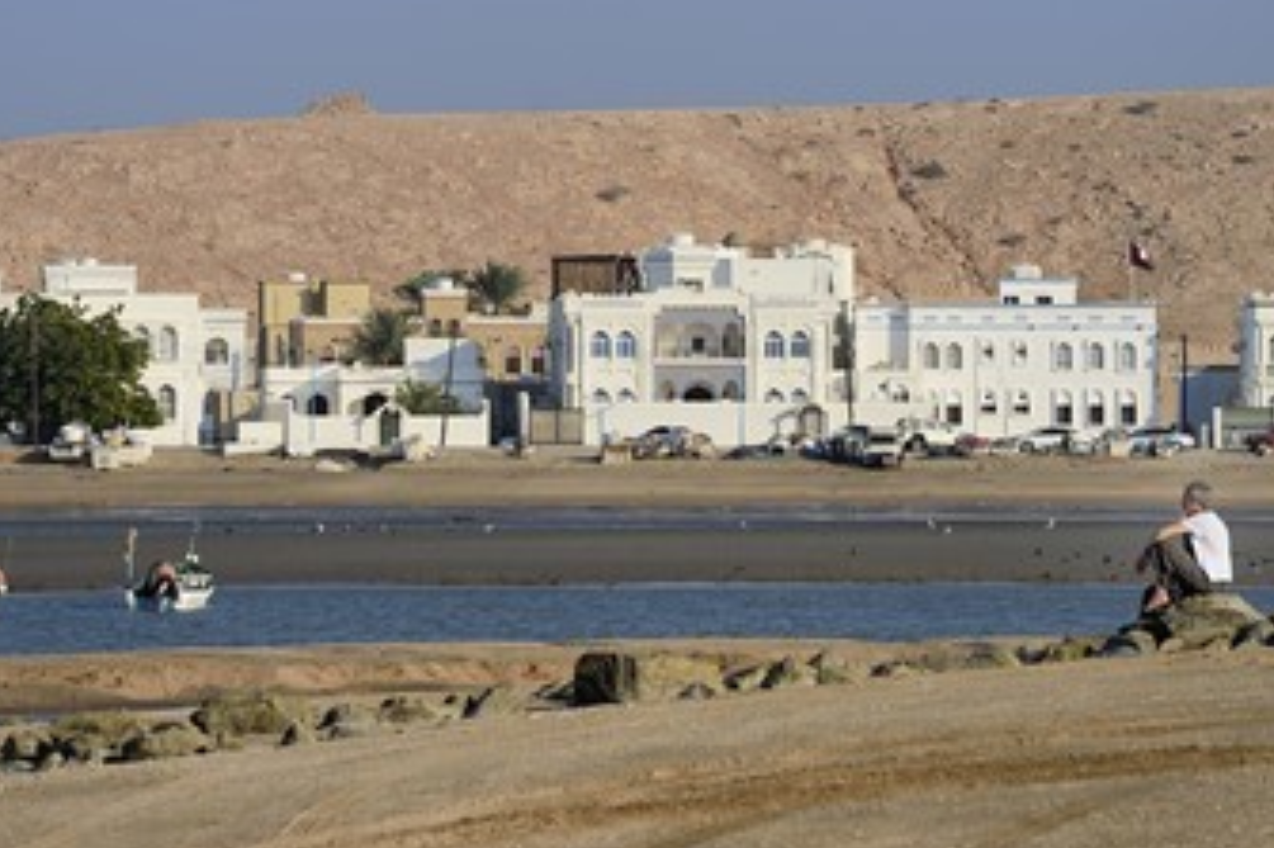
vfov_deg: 5.5
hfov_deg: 8.2
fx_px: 8878
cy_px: 369
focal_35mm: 251
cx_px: 631
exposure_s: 1/400
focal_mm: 200
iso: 200
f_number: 11
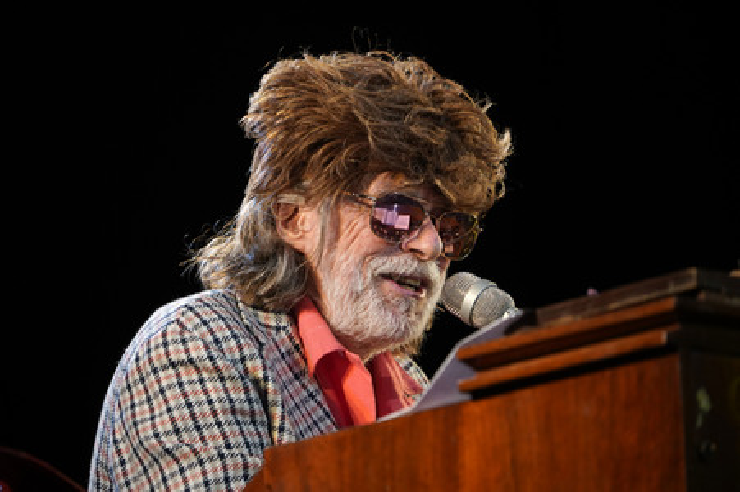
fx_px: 10044
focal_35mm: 489
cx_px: 370
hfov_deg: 4.2
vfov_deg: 2.8
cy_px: 246
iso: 2000
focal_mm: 489
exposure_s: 1/250
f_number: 6.3
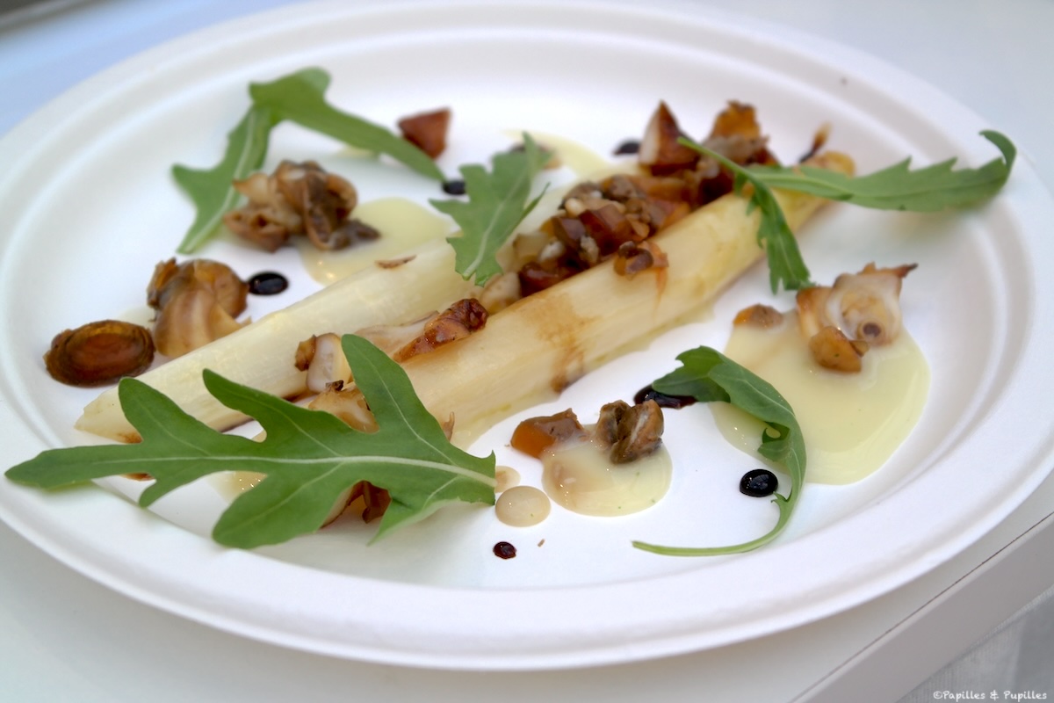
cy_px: 352
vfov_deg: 17.7
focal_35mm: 77
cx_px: 527
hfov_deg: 26.3
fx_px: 2254
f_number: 5.6
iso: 200
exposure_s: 1/80
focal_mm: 50
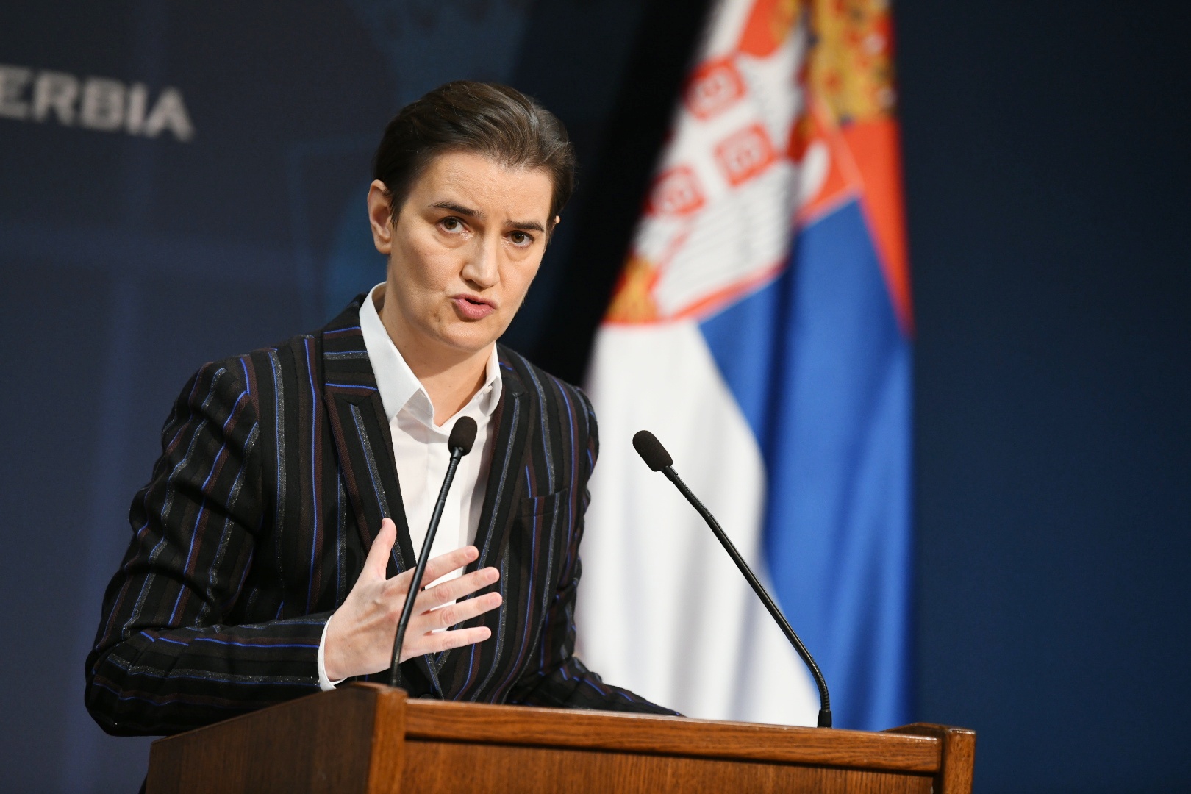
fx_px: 6616
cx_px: 596
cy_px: 397
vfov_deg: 6.9
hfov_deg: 10.3
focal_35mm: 200
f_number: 4
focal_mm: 200
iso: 2500
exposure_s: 1/500
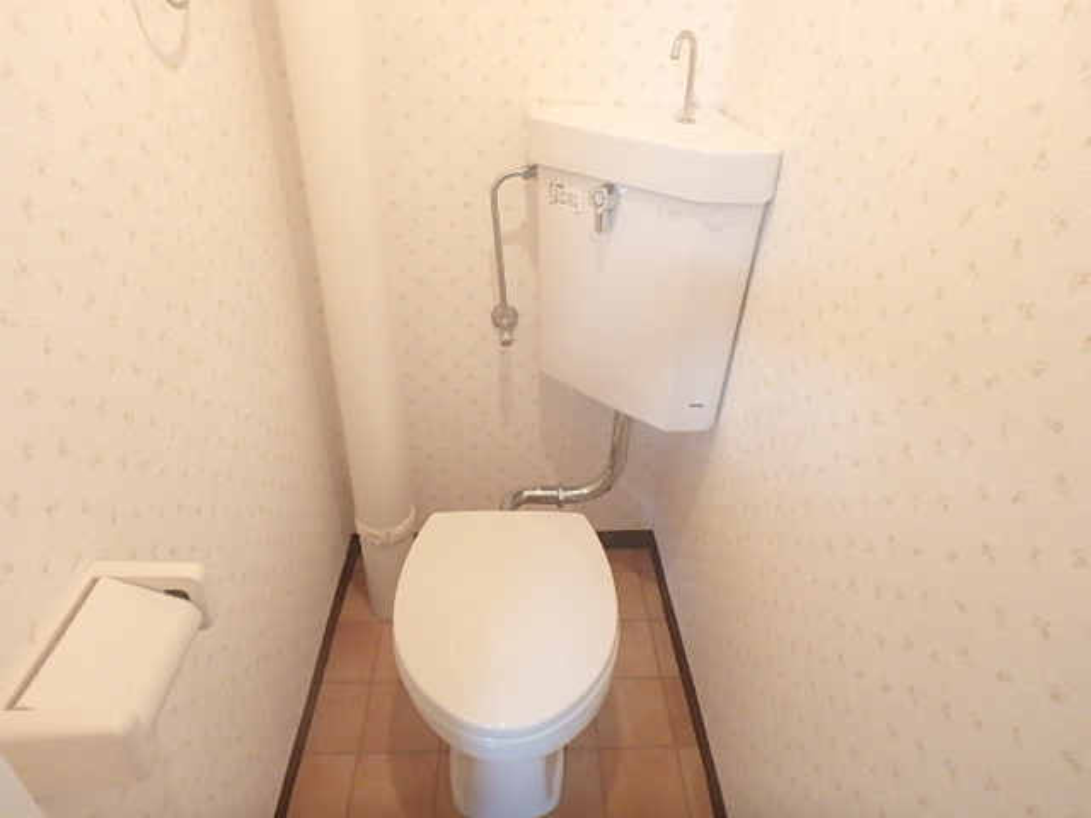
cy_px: 409
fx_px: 662
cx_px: 546
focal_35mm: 21
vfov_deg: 63.4
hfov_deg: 79.0
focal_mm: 3.7
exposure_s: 1/25
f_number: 3.5
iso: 800
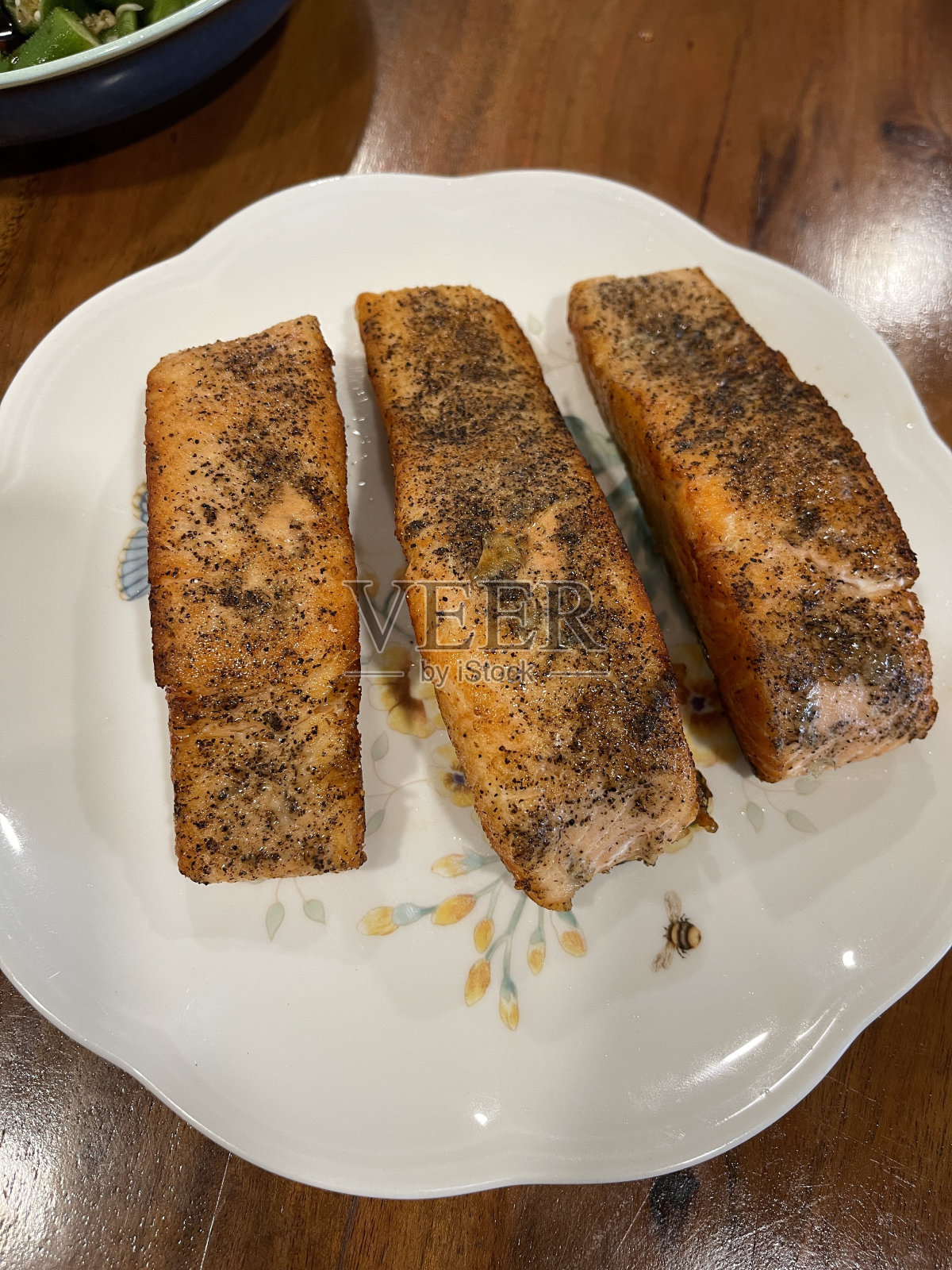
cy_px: 635
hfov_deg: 53.1
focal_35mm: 26
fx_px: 953
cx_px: 476
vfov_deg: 67.3
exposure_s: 1/60
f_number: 1.6
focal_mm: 5.1
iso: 100
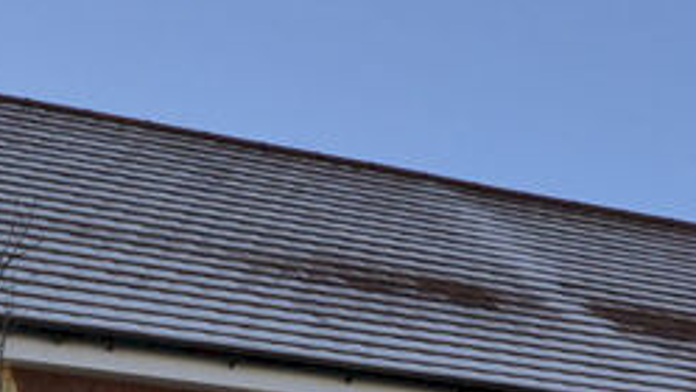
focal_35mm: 97
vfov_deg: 11.8
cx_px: 422
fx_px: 1790
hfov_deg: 22.0
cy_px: 626
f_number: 9
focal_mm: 22
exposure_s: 1/200
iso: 200
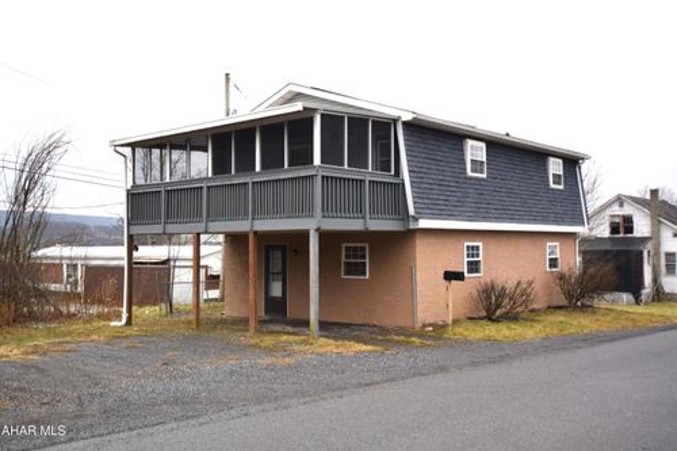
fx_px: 677
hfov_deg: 53.1
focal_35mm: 36
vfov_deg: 36.8
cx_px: 338
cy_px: 226
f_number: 6.3
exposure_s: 1/160
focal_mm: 24
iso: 400
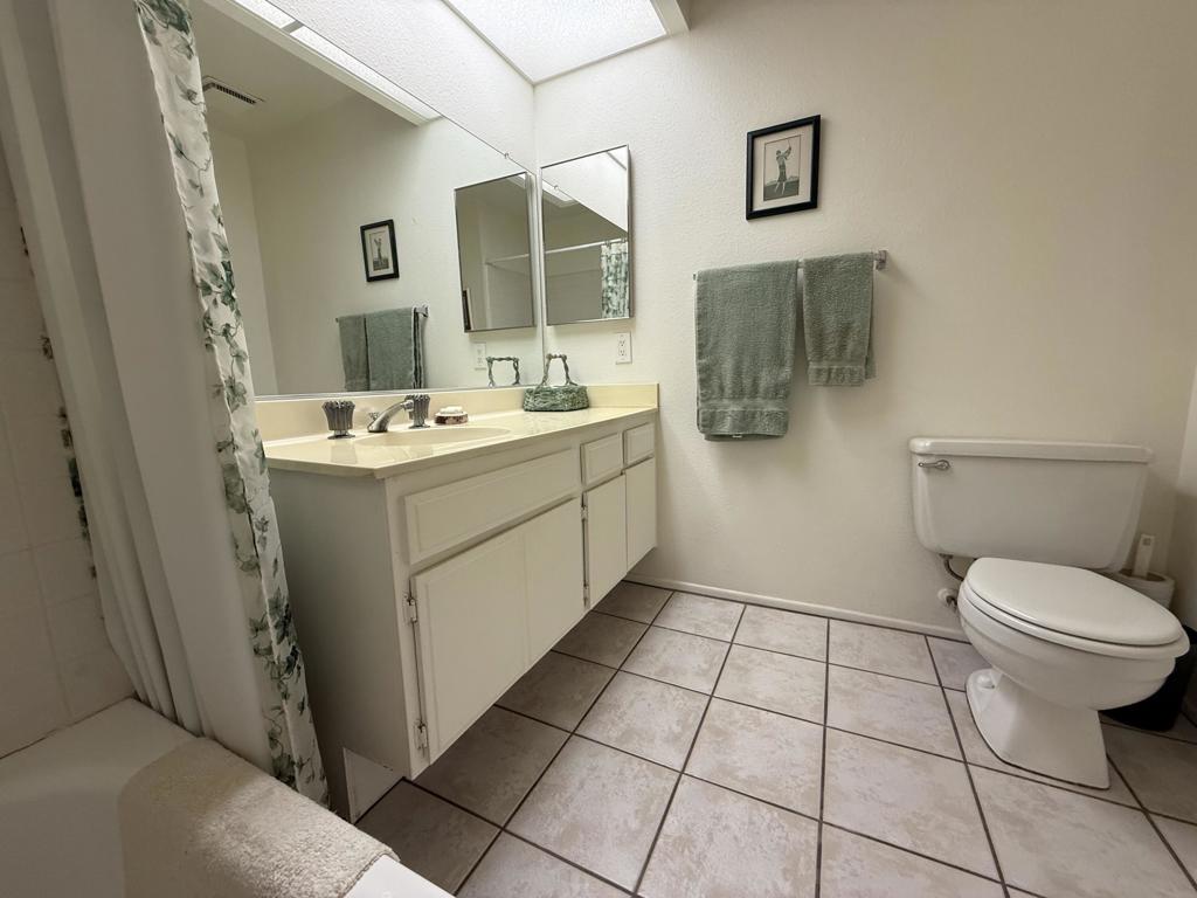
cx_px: 598
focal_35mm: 14
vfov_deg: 85.7
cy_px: 449
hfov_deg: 102.1
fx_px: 484
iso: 160
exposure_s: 1/120
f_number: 2.2
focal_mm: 2.22
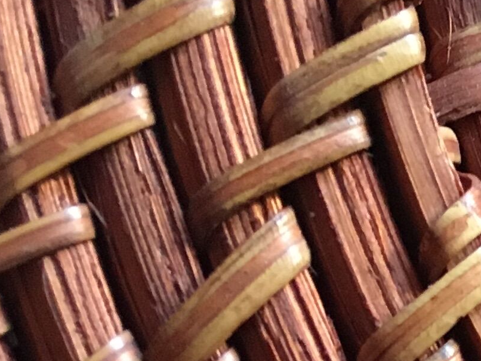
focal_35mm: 145
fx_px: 2015
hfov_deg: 12.3
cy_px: 742
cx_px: 895
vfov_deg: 9.5
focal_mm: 4.15
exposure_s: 1/33
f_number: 2.2
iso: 160
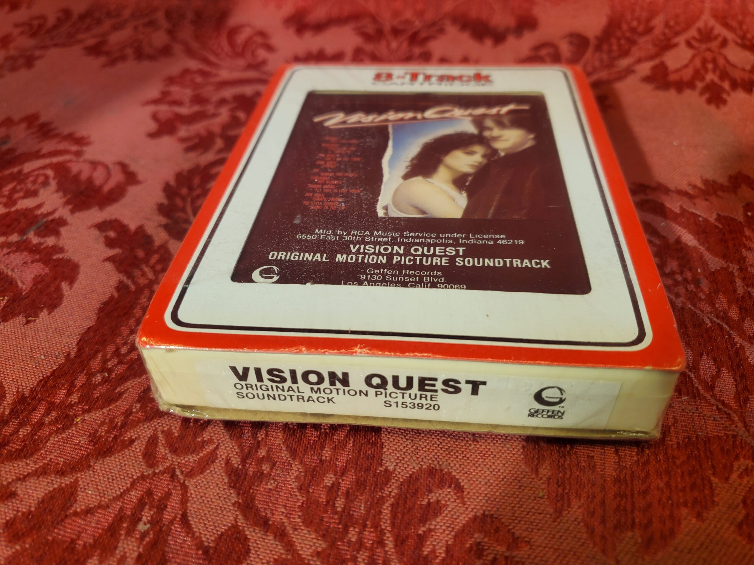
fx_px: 566
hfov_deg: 67.3
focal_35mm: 26
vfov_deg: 53.1
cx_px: 377
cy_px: 282
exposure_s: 1/120
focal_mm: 4.3
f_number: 1.5
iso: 50
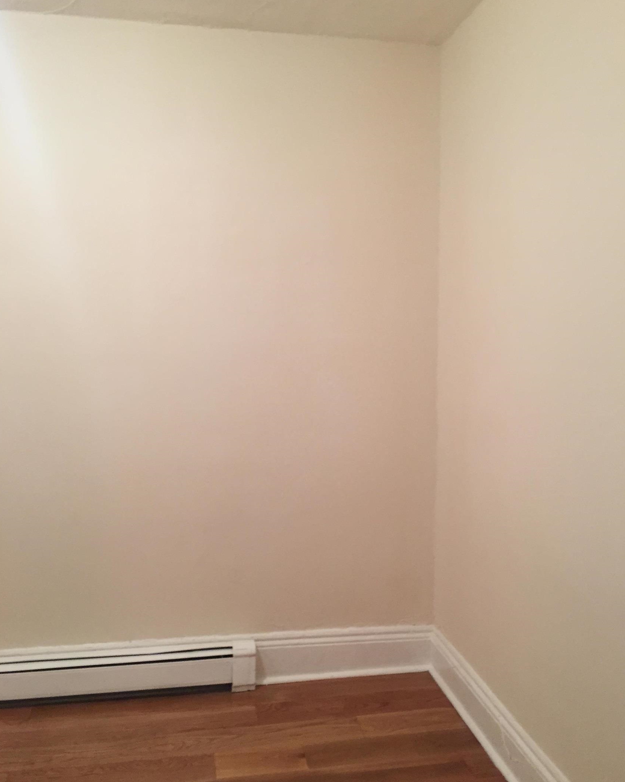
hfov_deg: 47.1
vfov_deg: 57.2
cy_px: 384
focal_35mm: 31
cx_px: 311
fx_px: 717
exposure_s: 1/33
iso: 160
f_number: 2.2
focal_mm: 4.15
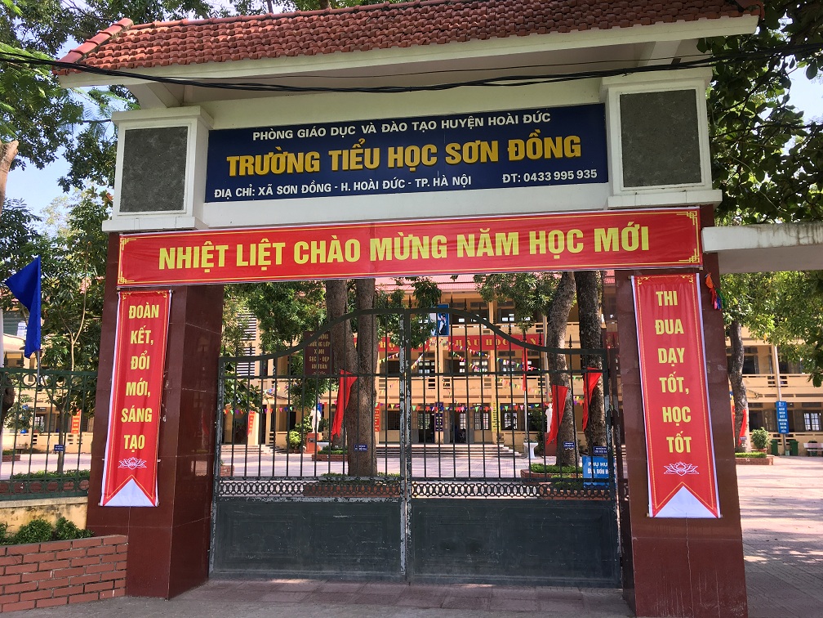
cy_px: 309
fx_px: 689
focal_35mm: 29
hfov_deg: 61.7
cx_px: 412
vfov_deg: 48.2
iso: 25
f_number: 2.2
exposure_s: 1/263
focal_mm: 4.15
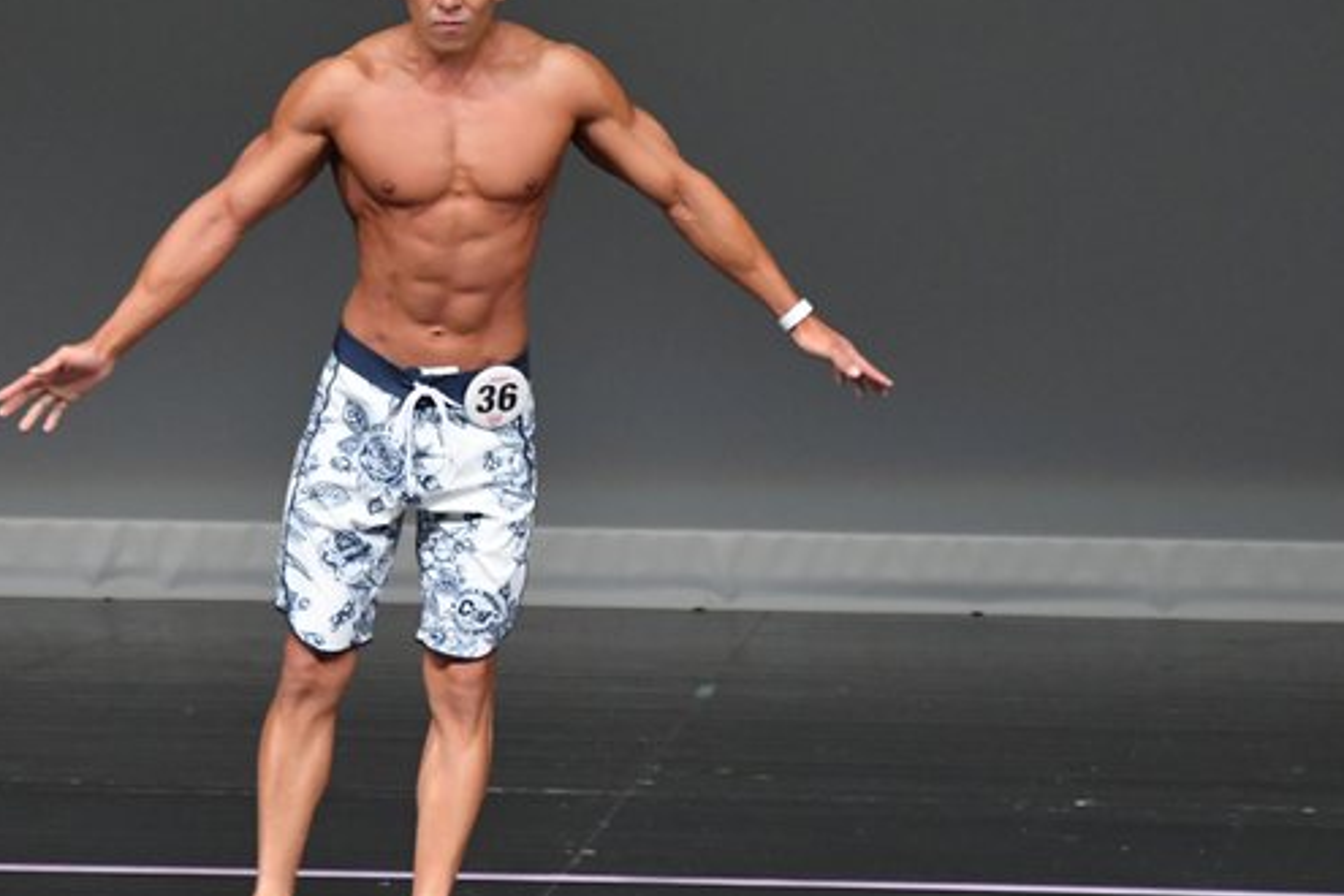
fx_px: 20158
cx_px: 515
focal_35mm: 540
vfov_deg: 2.5
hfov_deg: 3.8
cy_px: 421
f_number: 5.6
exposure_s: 1/400
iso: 4000
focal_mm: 230
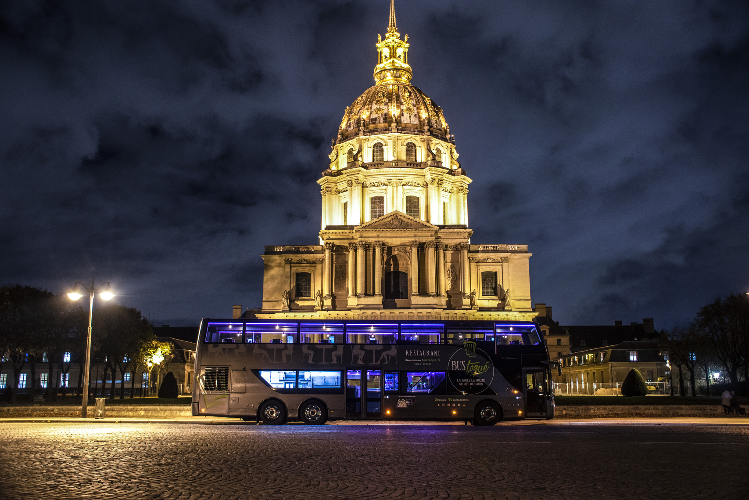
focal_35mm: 33
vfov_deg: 40.0
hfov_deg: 57.2
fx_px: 687
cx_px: 374
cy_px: 250
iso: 560
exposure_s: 1
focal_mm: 22
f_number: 3.5
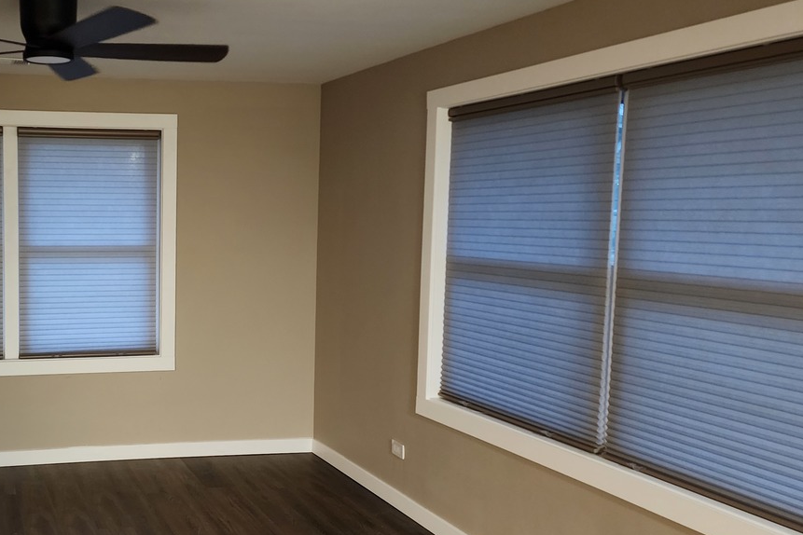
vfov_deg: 33.4
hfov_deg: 45.4
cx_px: 135
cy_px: 287
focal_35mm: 40
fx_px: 892
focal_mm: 6.4
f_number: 1.8
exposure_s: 1/24
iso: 640
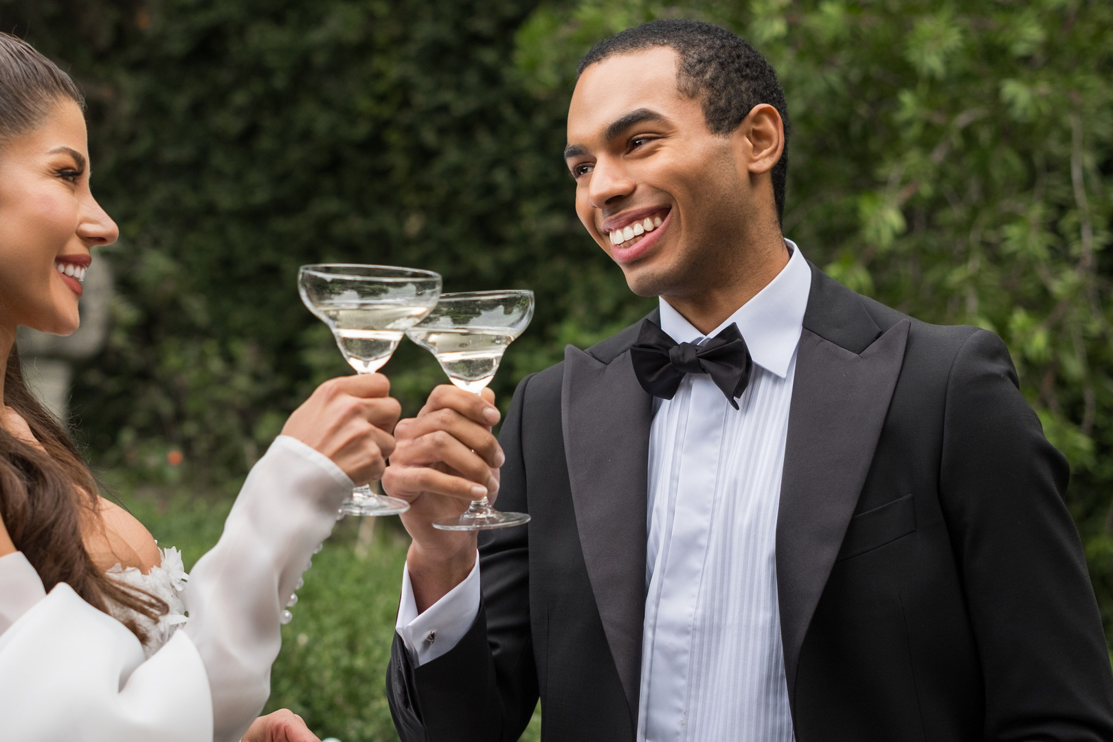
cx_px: 363
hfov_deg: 25.5
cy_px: 452
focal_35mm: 79
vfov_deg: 17.3
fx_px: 2442
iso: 125
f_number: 2
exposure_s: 1/250
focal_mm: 33
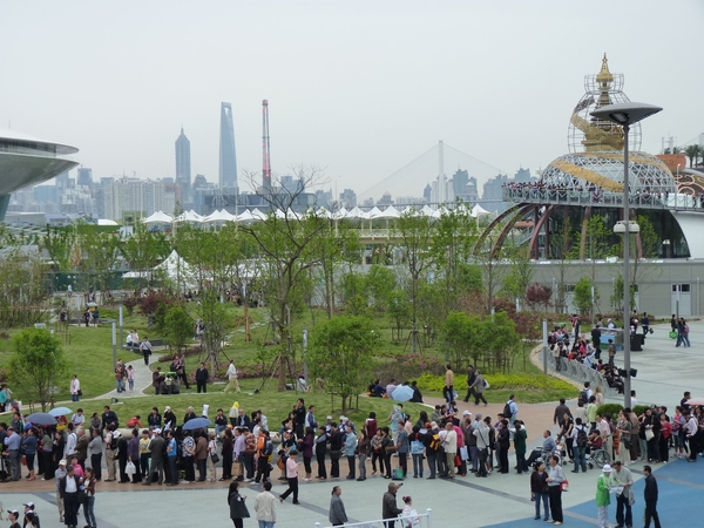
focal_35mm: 75
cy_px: 264
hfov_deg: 26.0
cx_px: 352
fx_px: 1525
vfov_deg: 19.6
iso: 125
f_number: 4
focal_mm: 13.3
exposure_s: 1/125
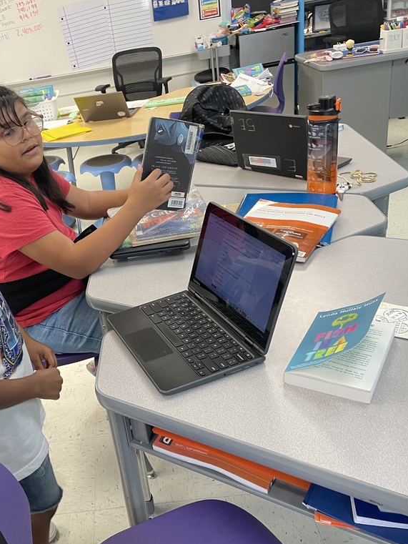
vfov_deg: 52.6
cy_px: 274
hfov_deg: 39.6
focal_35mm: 35
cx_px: 103
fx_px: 550
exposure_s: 1/60
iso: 160
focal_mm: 4.2
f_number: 1.6
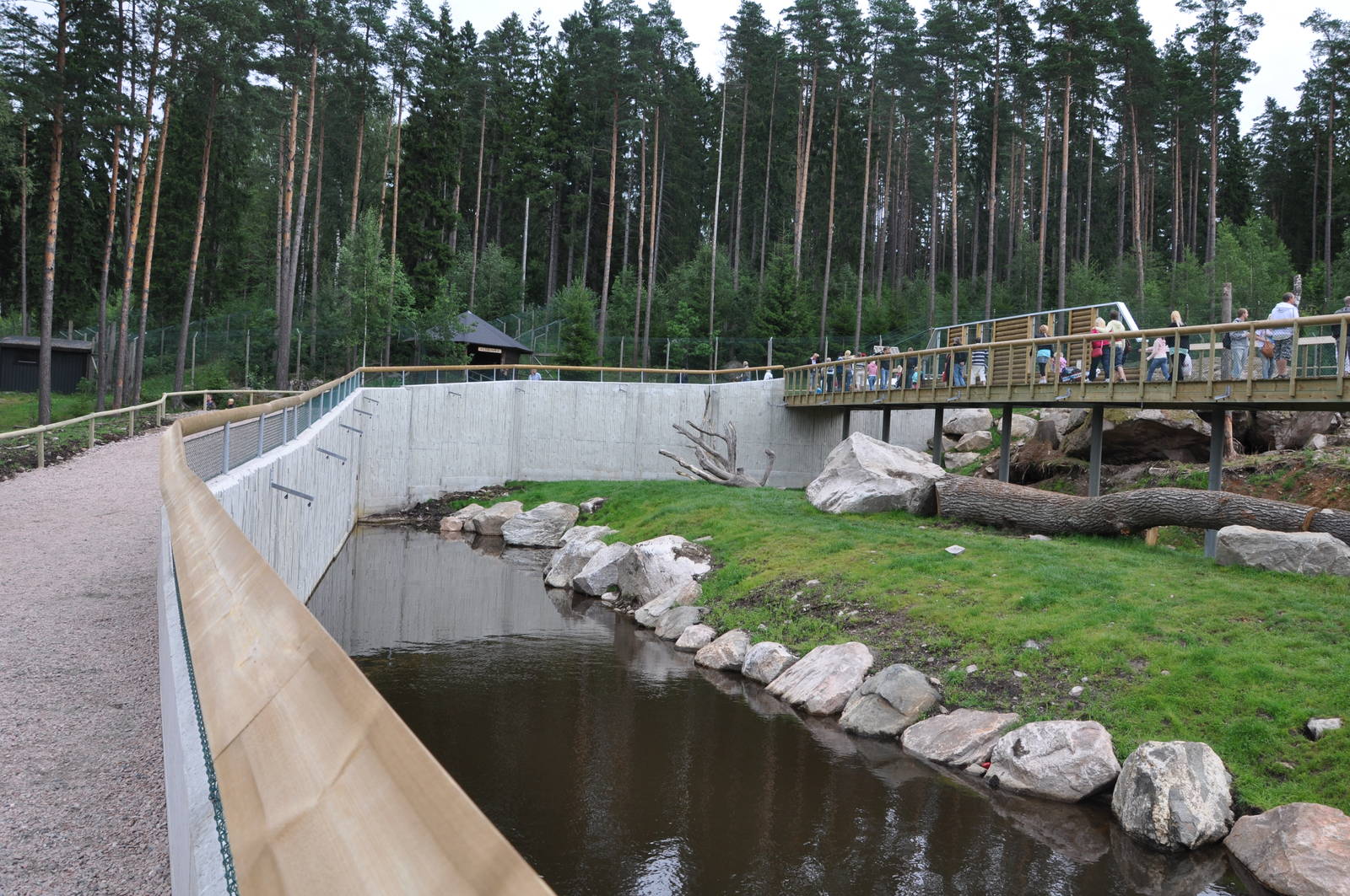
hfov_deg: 67.4
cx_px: 675
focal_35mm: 27
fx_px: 1011
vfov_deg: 47.8
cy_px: 448
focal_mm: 18
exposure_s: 1/200
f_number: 7.1
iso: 200
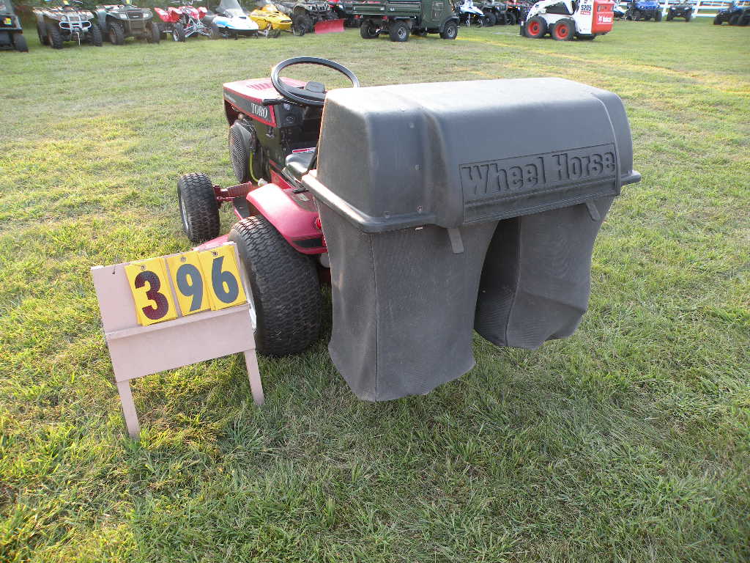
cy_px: 282
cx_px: 375
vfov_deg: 51.4
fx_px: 585
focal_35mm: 27
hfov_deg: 65.3
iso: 64
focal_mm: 4.7
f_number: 3.2
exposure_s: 1/57.5
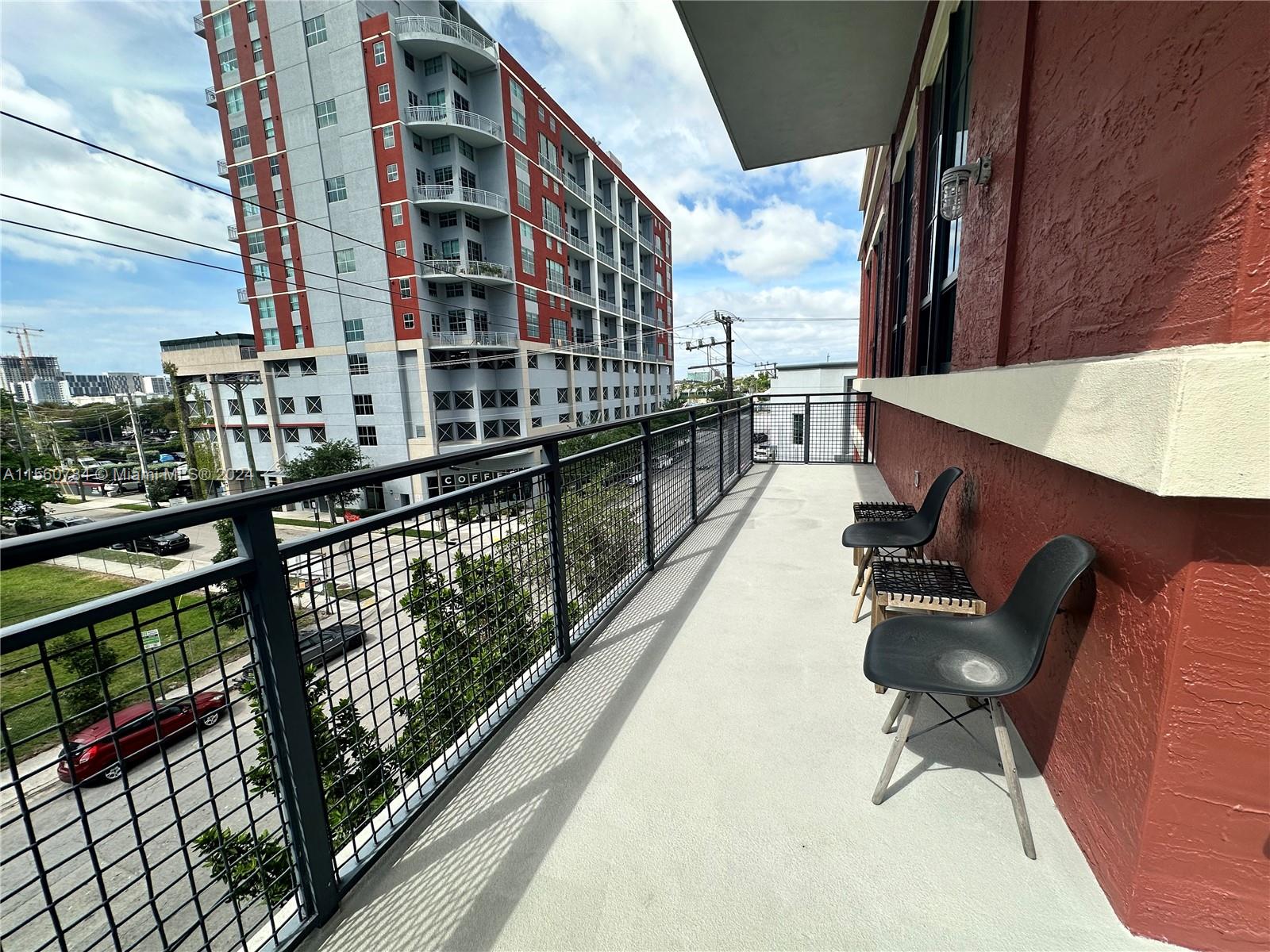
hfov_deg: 102.1
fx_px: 514
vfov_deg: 85.7
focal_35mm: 14
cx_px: 635
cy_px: 476
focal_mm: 2.22
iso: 40
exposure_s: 1/1742
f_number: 2.2
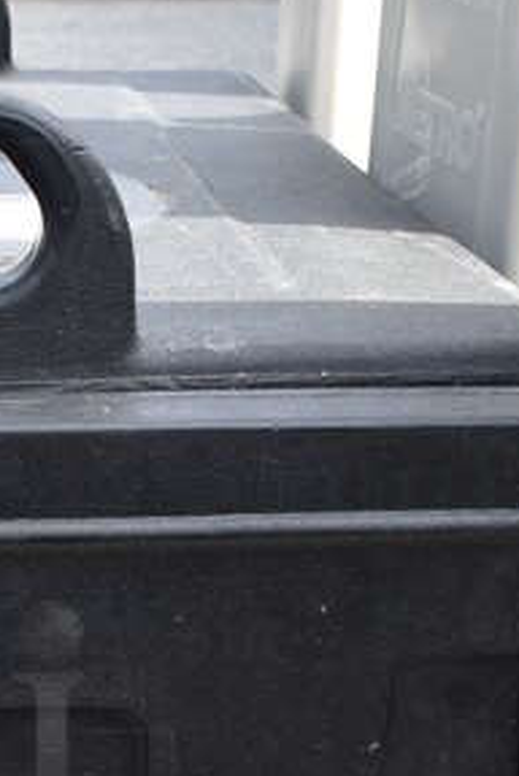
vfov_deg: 22.8
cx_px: -108
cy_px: 742
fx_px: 1855
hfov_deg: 15.3
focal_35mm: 86
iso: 250
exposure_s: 1/250
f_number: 5.6
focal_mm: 18
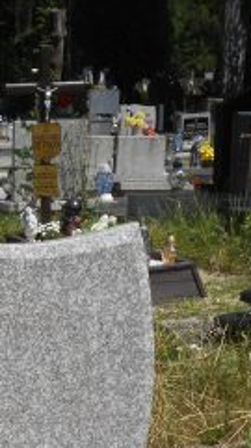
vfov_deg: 18.6
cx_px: -30
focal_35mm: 113
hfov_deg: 10.6
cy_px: 426
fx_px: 1341
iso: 80
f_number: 3.9
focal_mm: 6.7
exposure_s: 1/1250
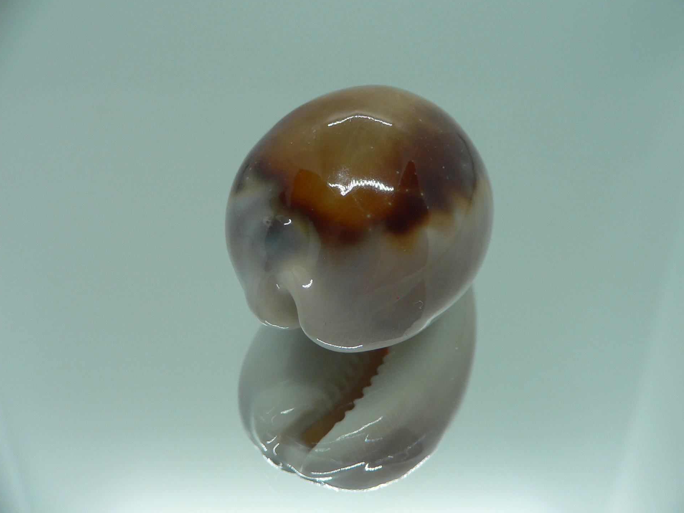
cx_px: 358
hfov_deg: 50.1
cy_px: 245
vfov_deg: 38.7
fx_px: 731
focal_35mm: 37
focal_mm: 4.6
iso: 80
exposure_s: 1/60
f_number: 2.8
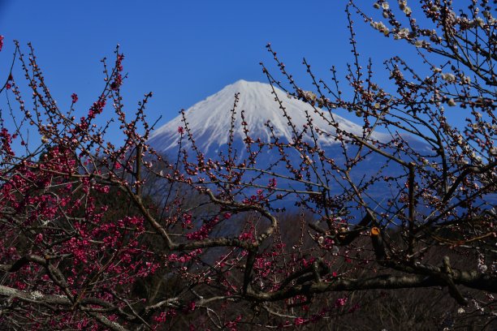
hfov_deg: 23.6
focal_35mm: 86
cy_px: 166
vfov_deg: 15.9
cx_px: 248
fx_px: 1187
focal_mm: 86
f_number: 16
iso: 400
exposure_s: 1/400
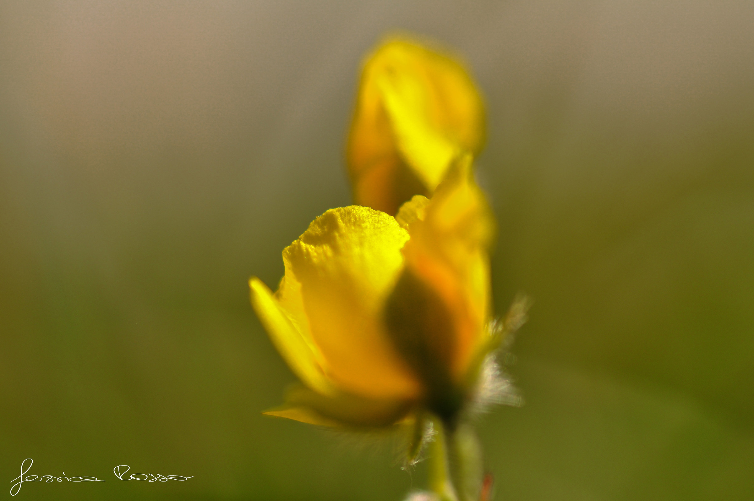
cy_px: 250
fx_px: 1883
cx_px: 377
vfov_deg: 15.2
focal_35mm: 90
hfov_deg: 22.6
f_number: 6.3
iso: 200
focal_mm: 60
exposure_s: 1/1250
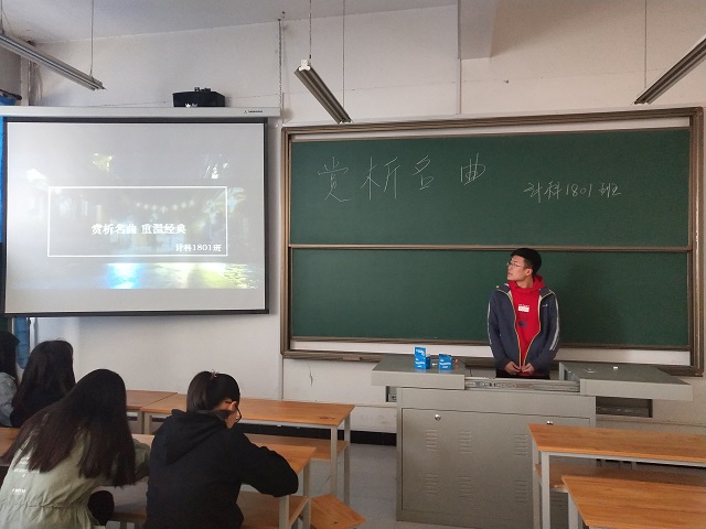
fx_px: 612
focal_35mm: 30
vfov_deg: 46.8
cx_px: 353
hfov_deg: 60.0
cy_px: 264
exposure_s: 1/50
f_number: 1.8
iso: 462
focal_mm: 3.95
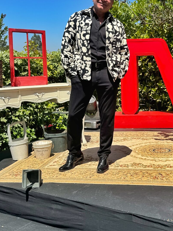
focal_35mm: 46
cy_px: 79
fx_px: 307
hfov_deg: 30.4
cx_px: 148
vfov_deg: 40.8
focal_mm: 6.76
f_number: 1.78
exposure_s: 1/4950
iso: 80
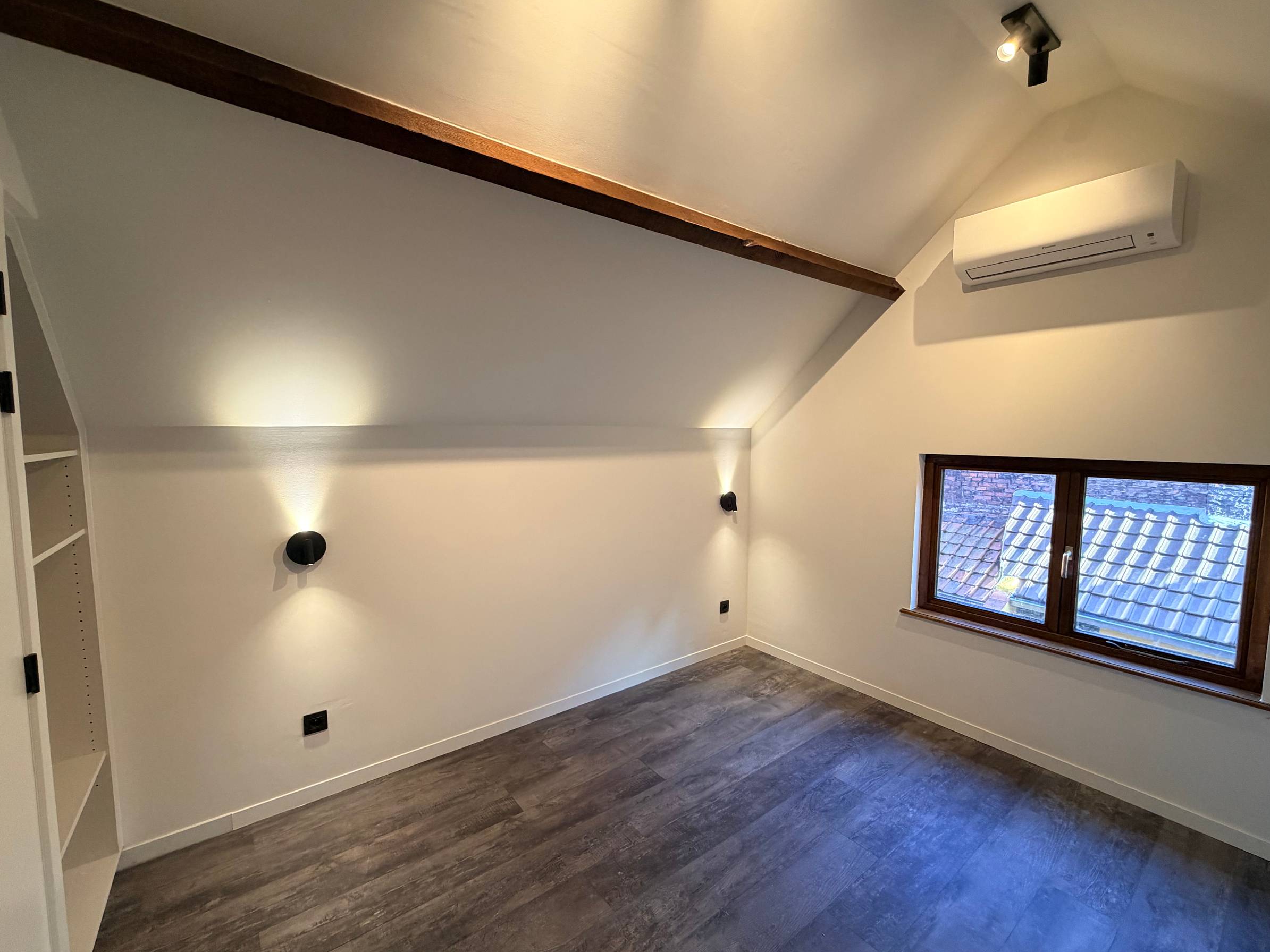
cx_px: 655
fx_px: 550
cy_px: 482
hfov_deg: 98.1
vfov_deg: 81.7
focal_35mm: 15
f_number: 2.2
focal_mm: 2.22
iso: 250
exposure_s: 1/100
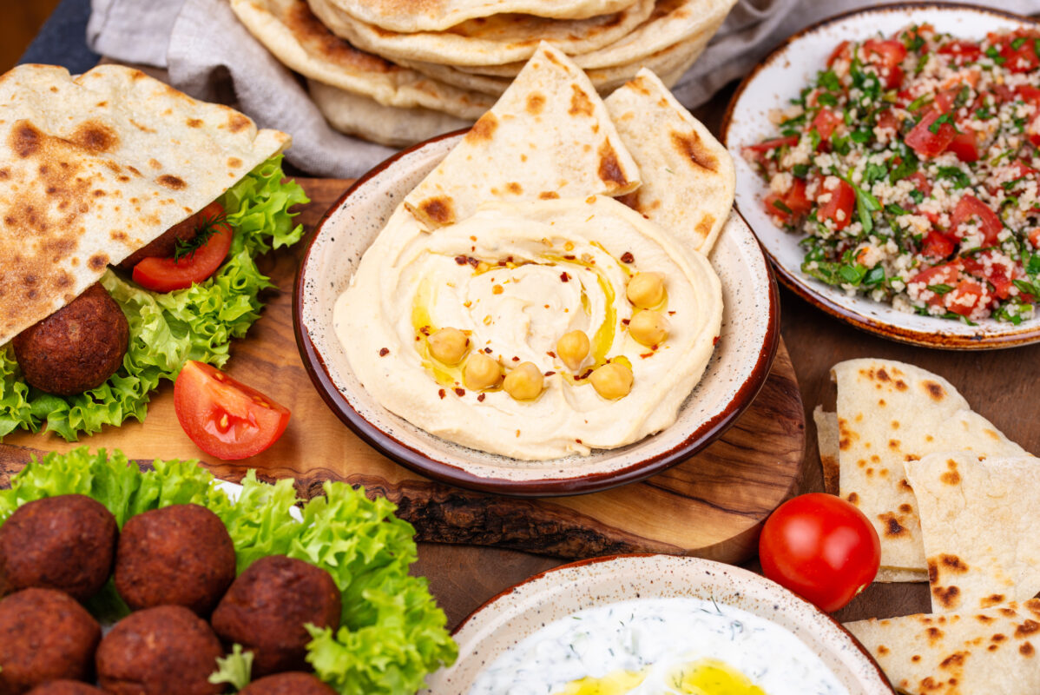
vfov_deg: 13.1
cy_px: 348
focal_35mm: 105
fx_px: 3035
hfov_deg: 19.4
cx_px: 520
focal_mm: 105
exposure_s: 1/100
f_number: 9
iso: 100
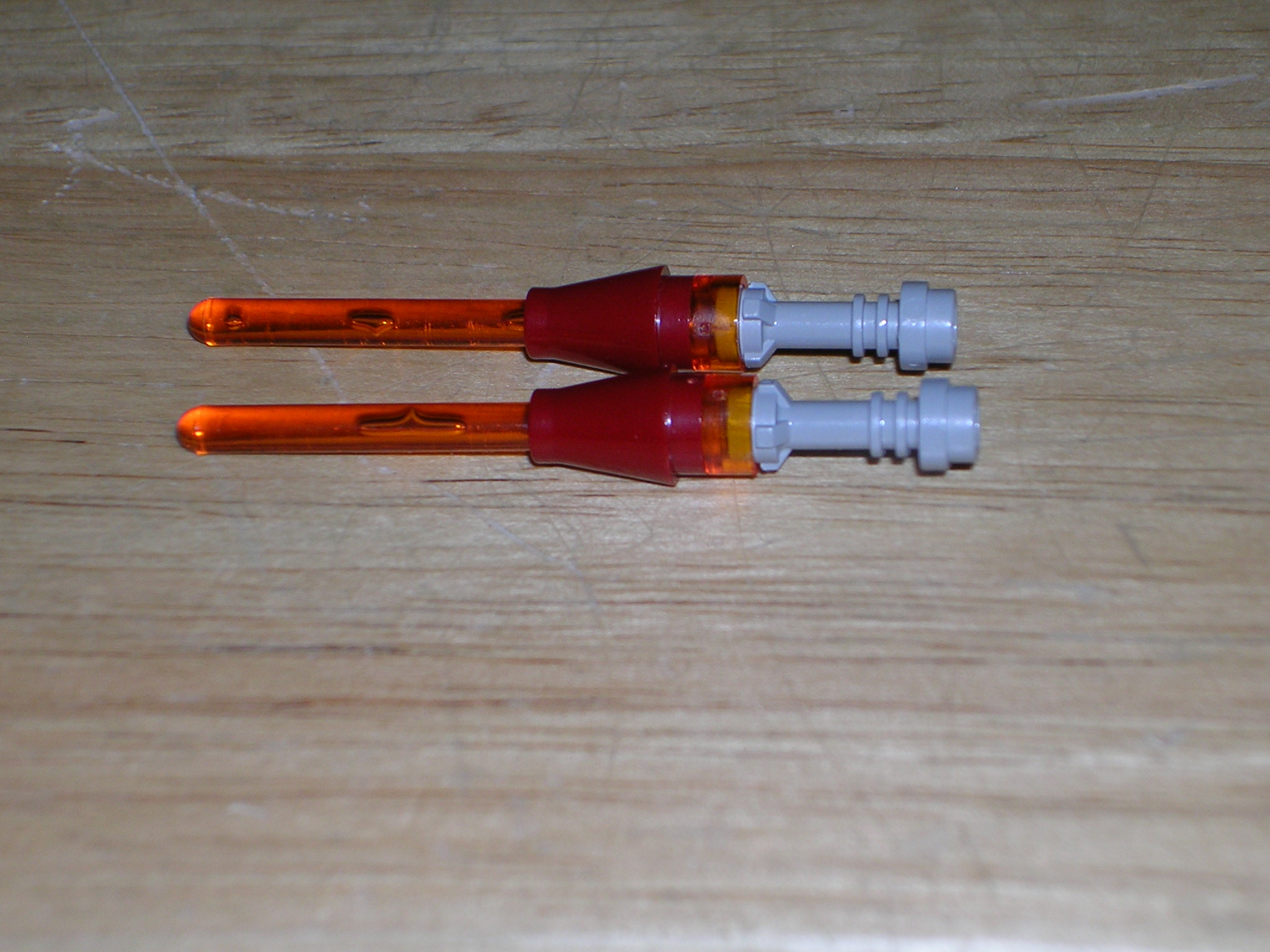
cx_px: 635
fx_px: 4219
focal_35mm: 115
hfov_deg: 17.1
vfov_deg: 12.9
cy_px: 476
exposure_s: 1/60.1
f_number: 4.9
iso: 50
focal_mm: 17.4
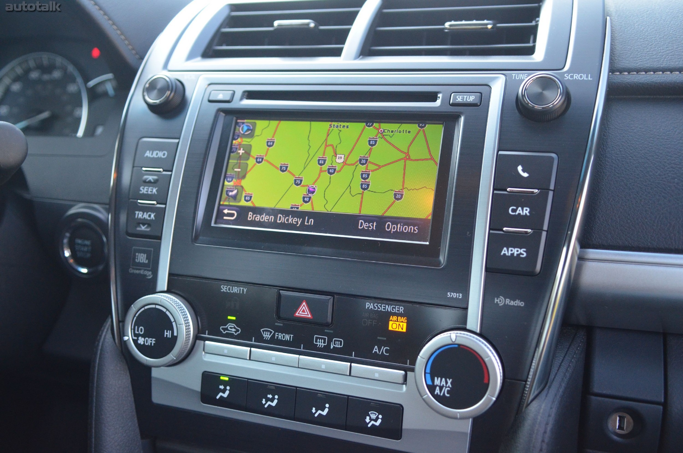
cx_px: 342
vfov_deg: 38.2
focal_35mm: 34
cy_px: 226
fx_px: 653
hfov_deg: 55.2
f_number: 2.8
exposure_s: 1/200
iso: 1600
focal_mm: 23
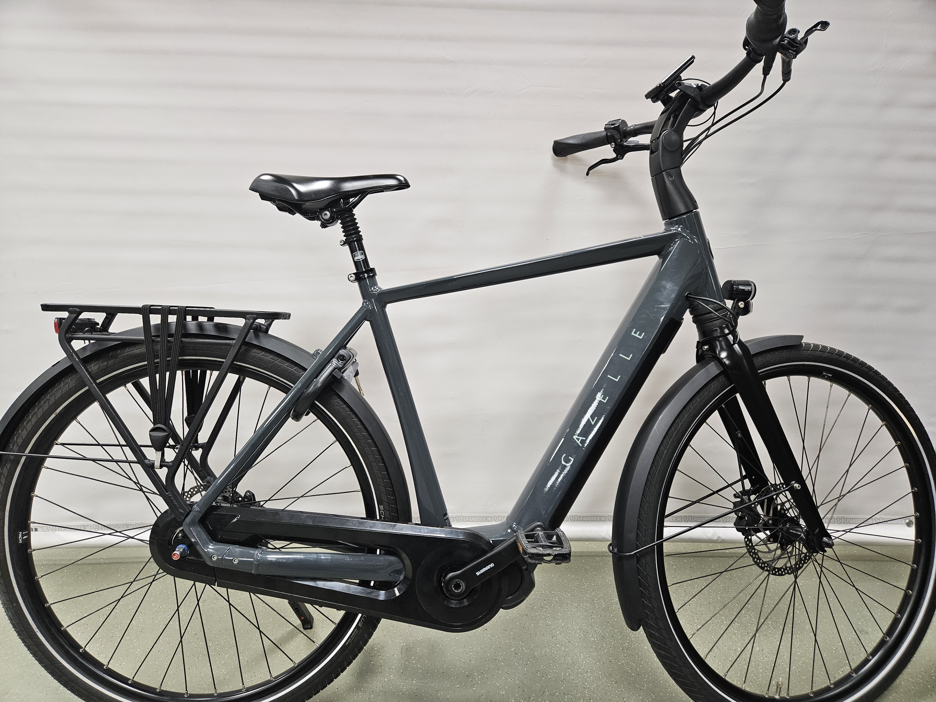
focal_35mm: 23
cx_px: 468
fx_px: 622
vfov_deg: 58.9
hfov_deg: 73.9
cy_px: 351
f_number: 1.8
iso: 200
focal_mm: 5.4
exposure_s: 1/100
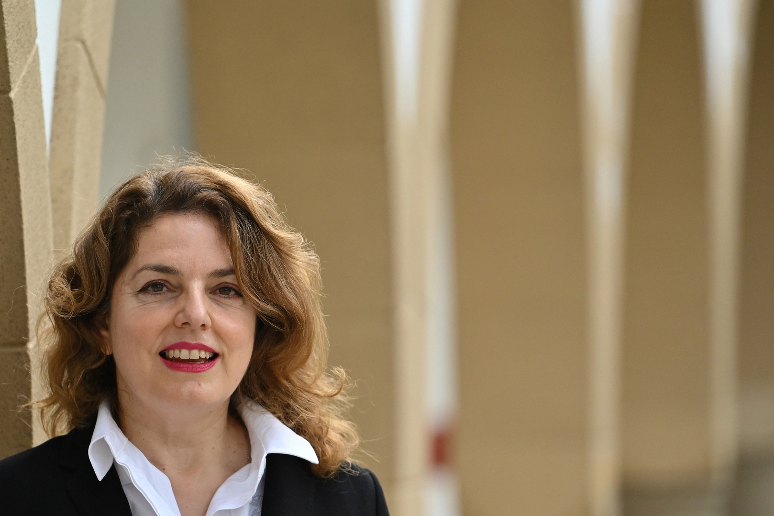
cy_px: 306
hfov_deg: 8.7
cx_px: 369
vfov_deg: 5.8
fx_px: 5074
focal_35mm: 236
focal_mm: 185
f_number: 2.8
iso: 800
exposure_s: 1/3200
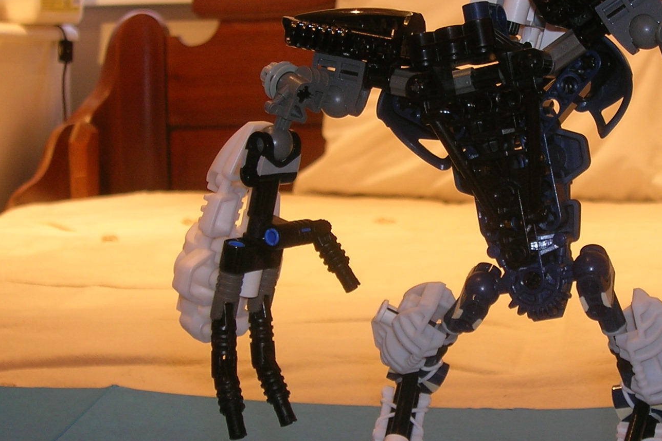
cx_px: 505
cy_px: 237
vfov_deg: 16.1
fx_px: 1563
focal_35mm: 85
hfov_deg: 23.6
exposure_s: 1/5.7
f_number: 3.2
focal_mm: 7.7
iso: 50
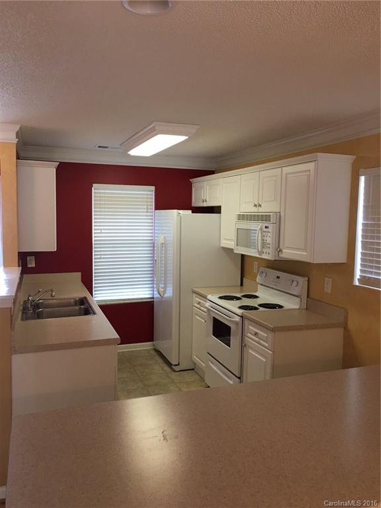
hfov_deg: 48.2
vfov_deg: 61.7
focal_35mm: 29
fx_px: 426
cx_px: 190
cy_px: 254
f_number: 2.2
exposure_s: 1/15
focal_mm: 4.15
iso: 25
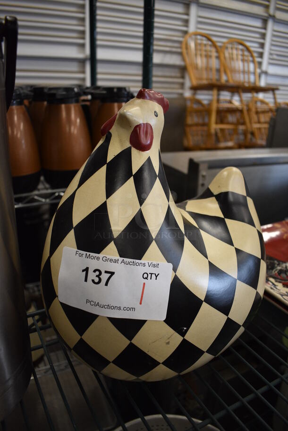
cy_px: 216
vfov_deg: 67.3
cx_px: 144
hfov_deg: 48.0
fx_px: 323
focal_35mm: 27
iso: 1000
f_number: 3.5
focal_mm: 18
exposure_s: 1/125
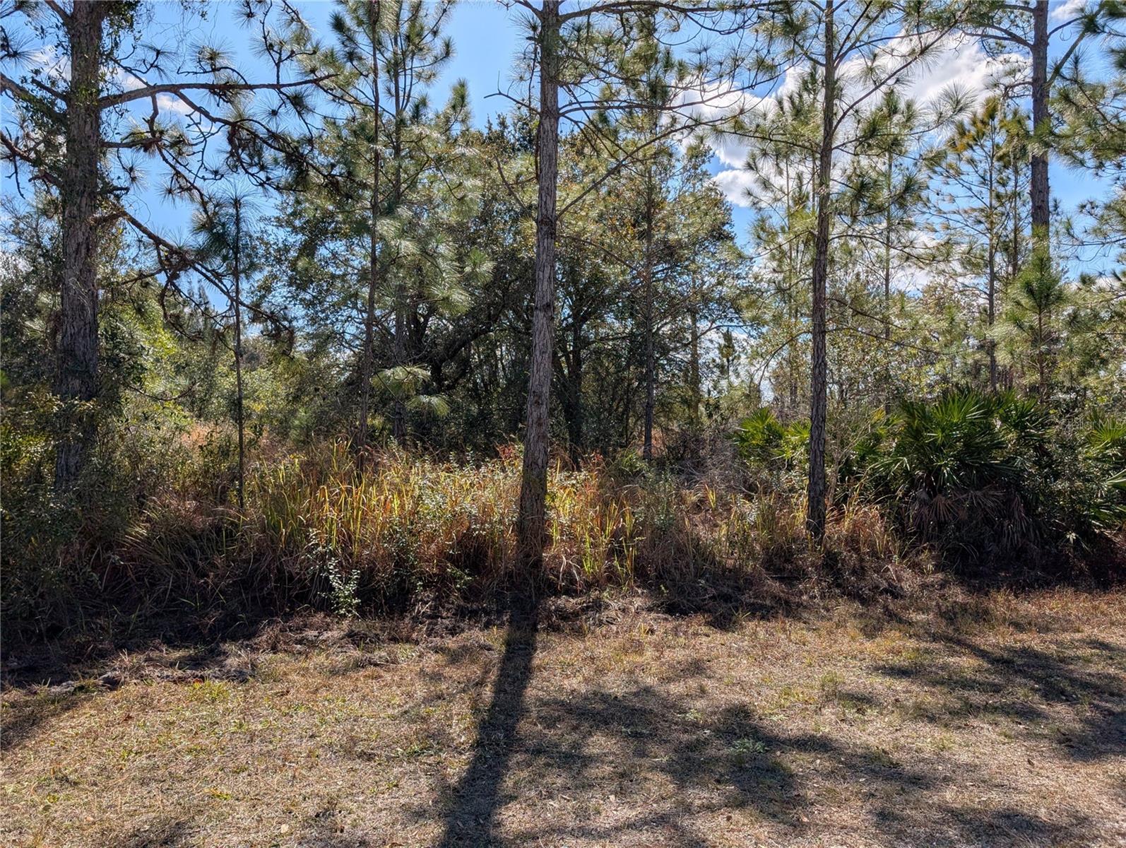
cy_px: 424
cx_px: 563
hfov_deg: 71.5
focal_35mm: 24
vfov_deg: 56.9
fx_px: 782
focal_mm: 6.9
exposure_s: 1/13158
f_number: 1.68
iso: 22
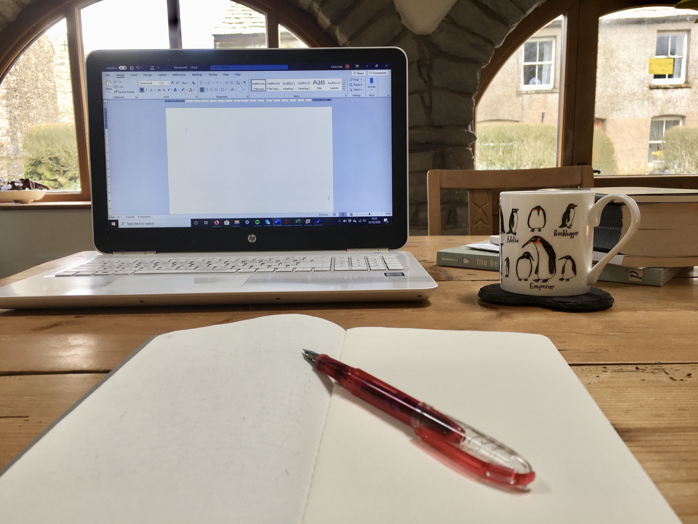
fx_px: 585
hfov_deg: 61.7
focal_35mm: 29
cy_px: 262
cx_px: 349
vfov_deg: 48.2
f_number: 2.2
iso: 25
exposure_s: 1/50
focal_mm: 4.15
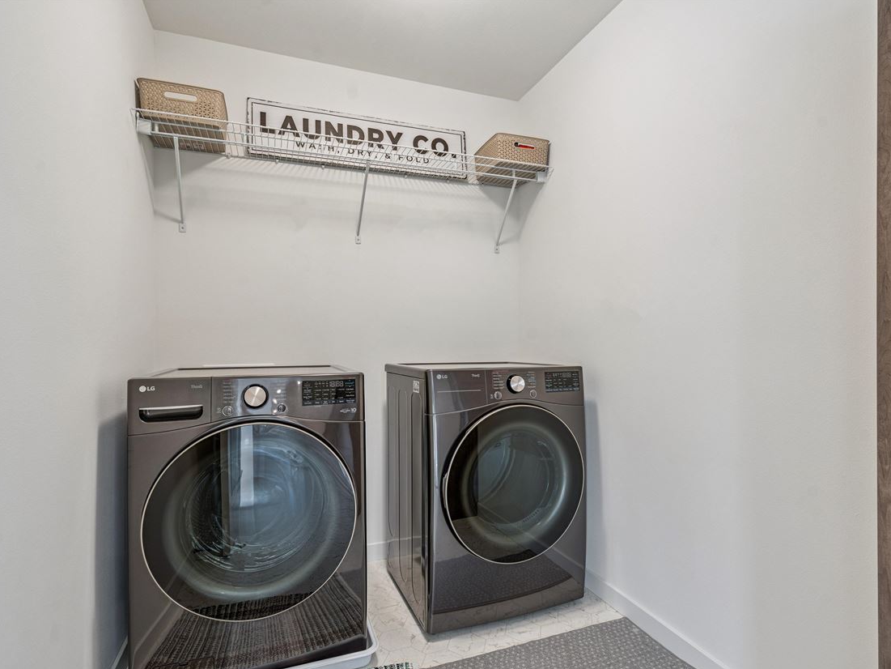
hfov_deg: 84.5
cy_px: 343
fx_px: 489
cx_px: 484
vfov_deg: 68.7
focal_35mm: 19
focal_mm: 17
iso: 400
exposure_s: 1/13
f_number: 8
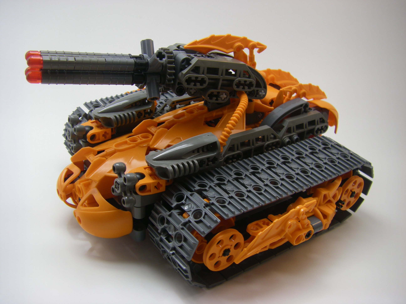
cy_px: 152
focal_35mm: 38
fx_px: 446
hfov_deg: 49.0
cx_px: 203
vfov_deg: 37.7
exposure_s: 1/50
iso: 64
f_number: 3.5
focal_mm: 6.3
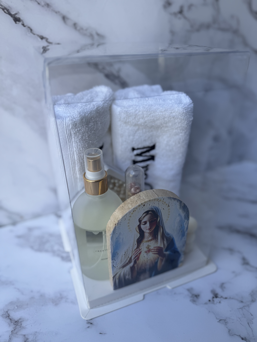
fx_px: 238
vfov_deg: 71.6
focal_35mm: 24
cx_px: 128
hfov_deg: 56.8
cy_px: 171
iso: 80
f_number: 1.78
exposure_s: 1/1172
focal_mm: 6.76
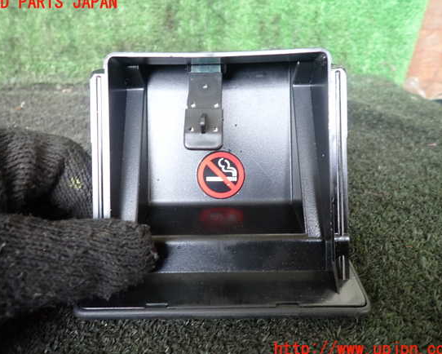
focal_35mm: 27
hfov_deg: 64.0
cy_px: 176
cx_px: 214
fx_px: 353
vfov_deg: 53.2
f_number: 2
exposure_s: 1/30
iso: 200
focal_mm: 4.5
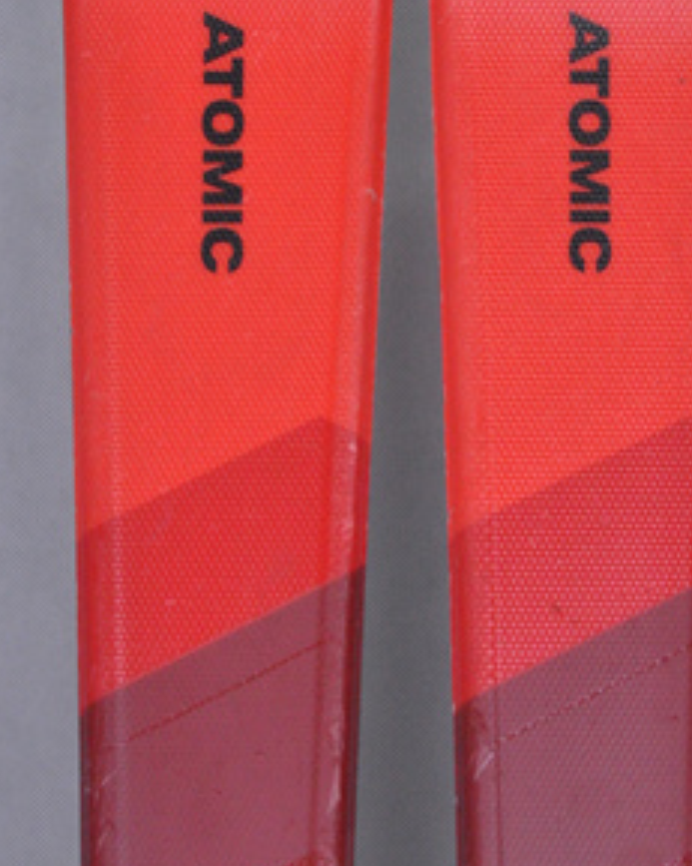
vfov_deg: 8.4
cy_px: 288
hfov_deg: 6.7
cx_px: 406
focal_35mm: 230
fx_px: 5884
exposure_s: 1/125
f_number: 9.5
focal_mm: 105
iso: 3200
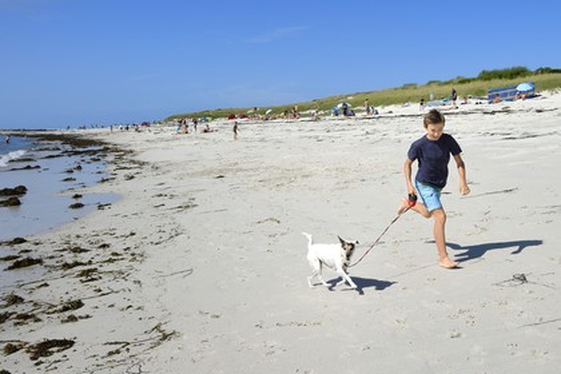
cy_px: 187
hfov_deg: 54.4
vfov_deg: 37.9
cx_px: 280
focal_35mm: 35
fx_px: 545
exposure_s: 1/500
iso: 200
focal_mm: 35
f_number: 11
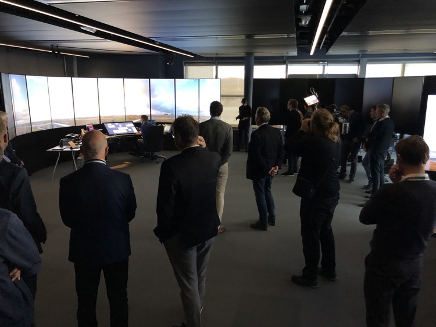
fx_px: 353
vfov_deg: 49.7
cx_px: 218
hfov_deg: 63.5
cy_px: 164
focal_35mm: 28
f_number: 1.8
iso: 100
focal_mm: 3.99
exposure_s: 1/13
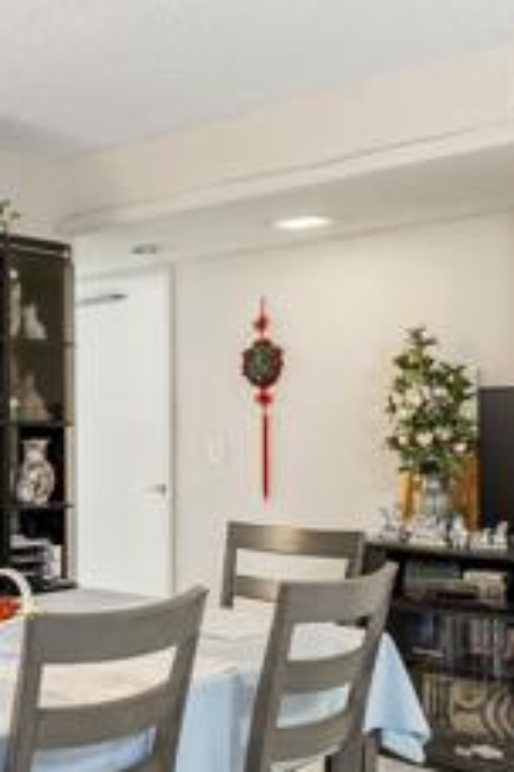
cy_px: 477
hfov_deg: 26.8
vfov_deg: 43.3
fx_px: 964
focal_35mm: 45
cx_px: -88
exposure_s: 1/2.5
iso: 500
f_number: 8
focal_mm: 16
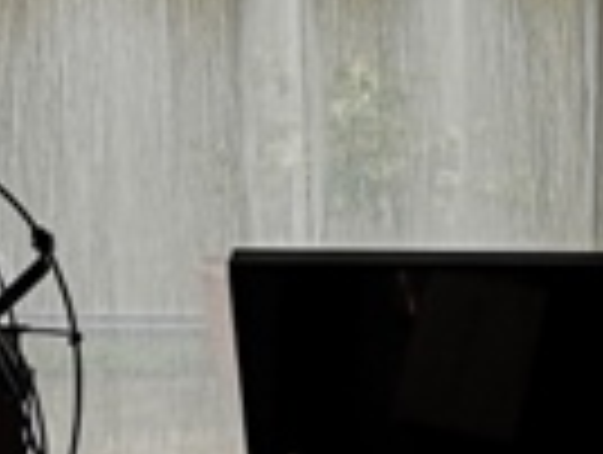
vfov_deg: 9.1
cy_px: -166
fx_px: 2810
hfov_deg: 12.2
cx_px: 513
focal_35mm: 161
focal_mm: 3.95
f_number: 1.8
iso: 50
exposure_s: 1/606
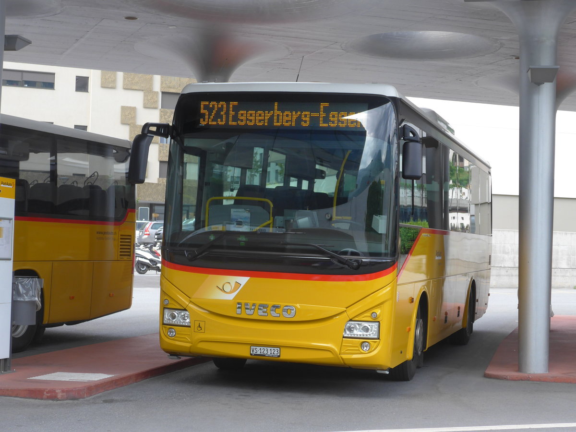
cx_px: 288
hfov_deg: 27.8
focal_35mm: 70
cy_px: 216
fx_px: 1165
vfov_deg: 21.0
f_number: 4.1
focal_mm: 14.2
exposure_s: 1/80
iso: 125
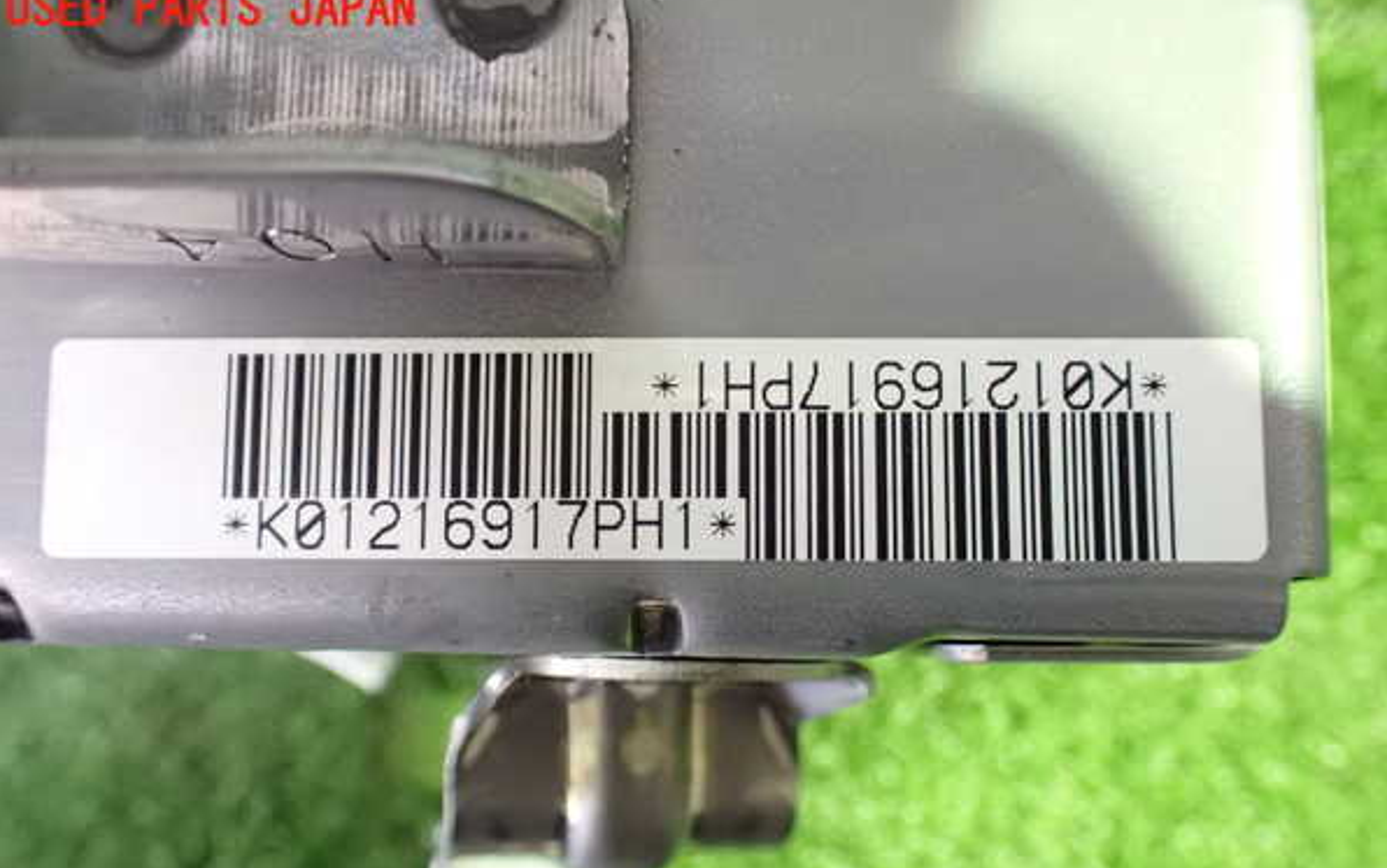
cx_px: 691
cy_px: 505
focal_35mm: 32
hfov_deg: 59.6
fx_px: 1210
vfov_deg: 39.4
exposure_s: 1/20
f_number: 2.3
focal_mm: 5.4
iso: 1600
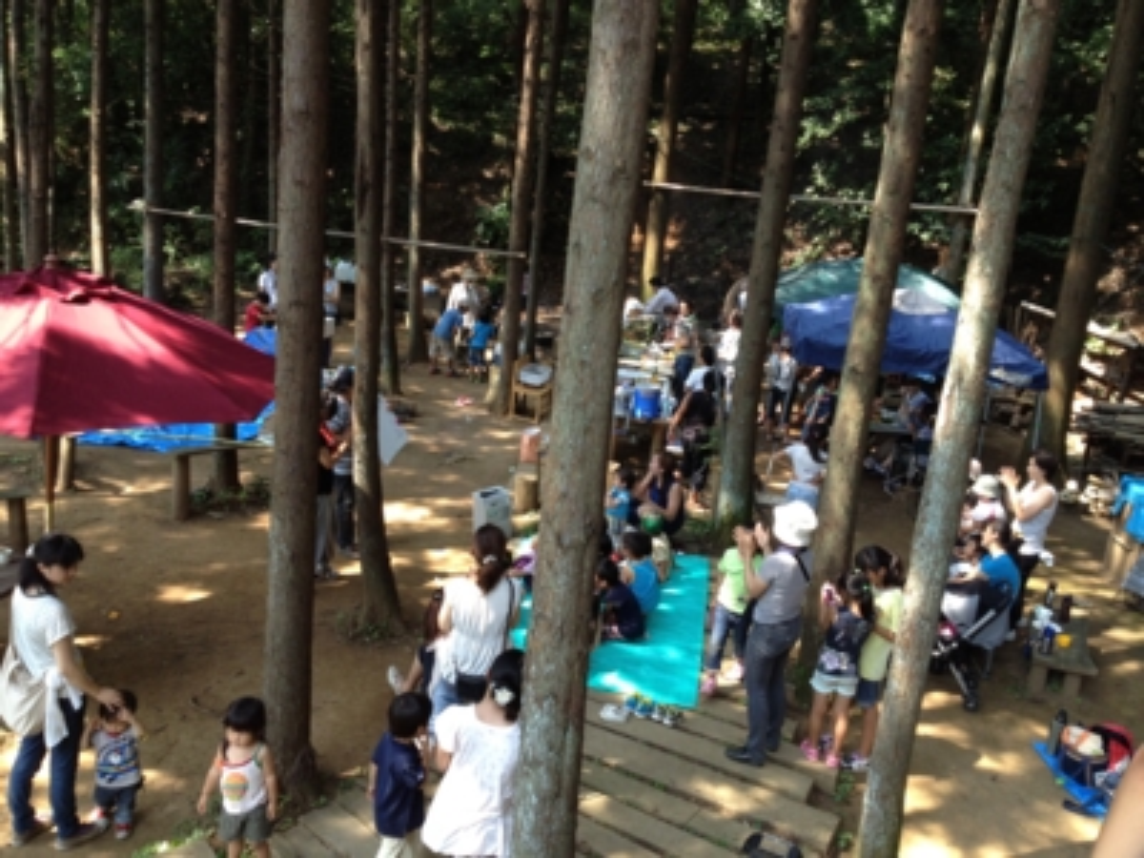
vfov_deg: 40.7
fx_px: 1157
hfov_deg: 52.6
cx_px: 572
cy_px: 429
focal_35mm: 35
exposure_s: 1/120
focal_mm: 4.28
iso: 80
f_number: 2.4
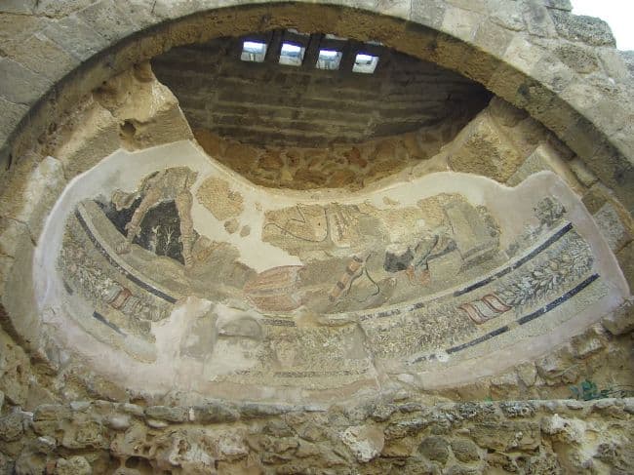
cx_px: 317
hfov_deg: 47.9
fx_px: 714
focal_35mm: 39
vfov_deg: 36.8
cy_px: 238
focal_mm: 8
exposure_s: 1/200
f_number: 2.8
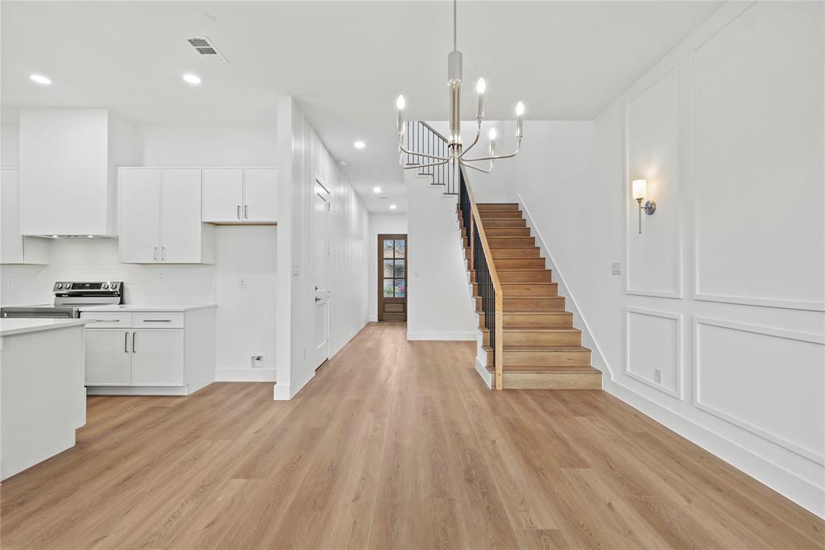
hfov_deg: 95.0
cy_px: 275
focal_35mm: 16
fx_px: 378
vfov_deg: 72.0
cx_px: 412
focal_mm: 11
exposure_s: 1/2.5
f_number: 7.1
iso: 100
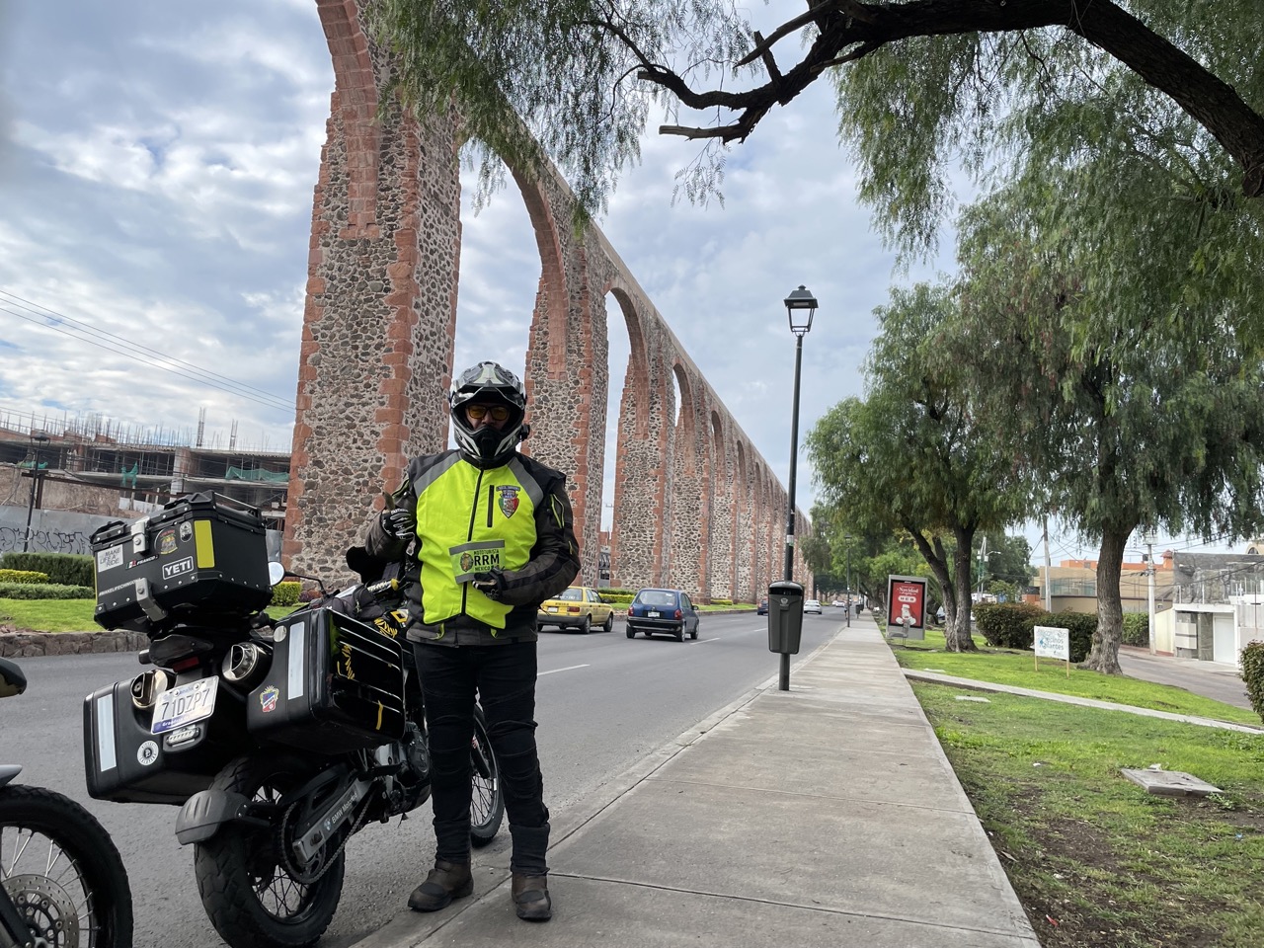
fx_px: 949
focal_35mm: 26
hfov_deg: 67.3
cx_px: 632
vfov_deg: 53.1
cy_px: 474
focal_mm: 4.2
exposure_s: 1/1171
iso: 32
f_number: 1.6
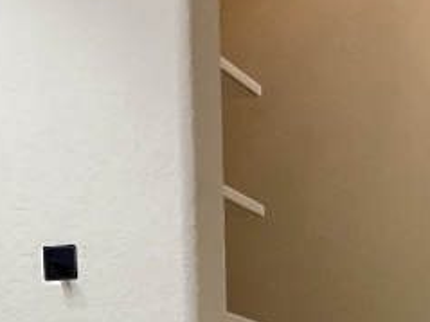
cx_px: 631
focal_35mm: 108
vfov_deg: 12.8
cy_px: 509
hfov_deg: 16.7
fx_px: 1341
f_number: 1.8
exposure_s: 1/60
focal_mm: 3
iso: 50
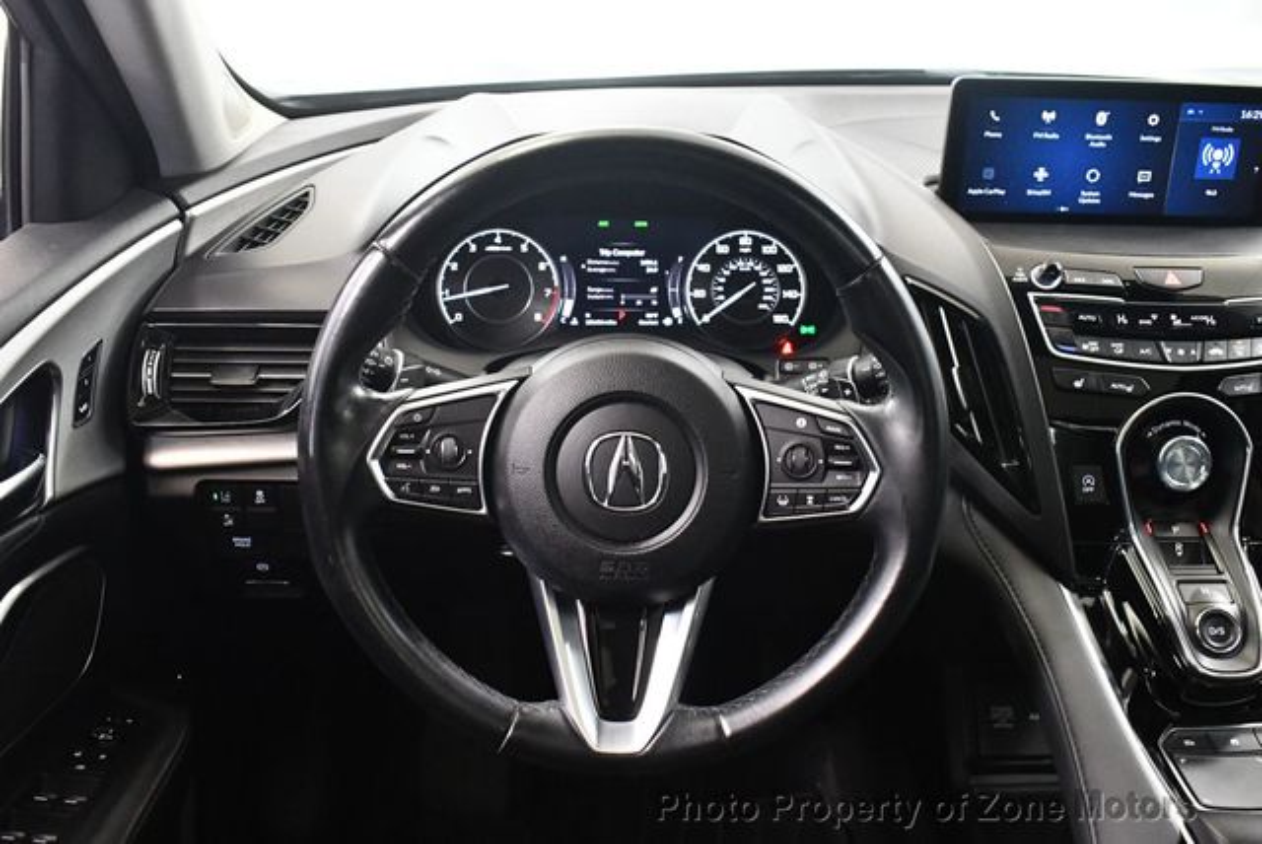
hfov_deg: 53.1
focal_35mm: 36
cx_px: 631
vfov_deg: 36.9
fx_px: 1263
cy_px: 422
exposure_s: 1/60
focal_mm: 18
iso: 4000
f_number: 3.5
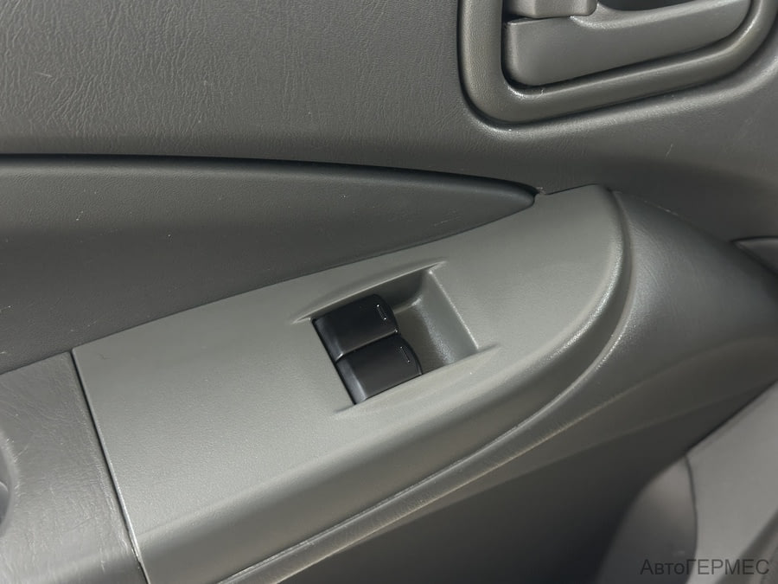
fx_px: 1079
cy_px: 292
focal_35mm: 48
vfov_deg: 30.3
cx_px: 389
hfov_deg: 39.7
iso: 320
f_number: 1.78
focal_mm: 6.86
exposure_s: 1/33
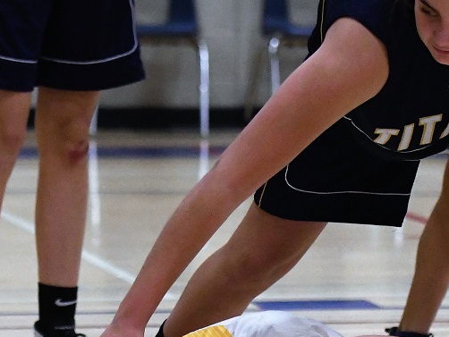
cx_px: 186
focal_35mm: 219
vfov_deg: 6.8
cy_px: 260
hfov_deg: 9.0
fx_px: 2842
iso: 5000
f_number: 2.8
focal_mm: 70
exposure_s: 1/1000
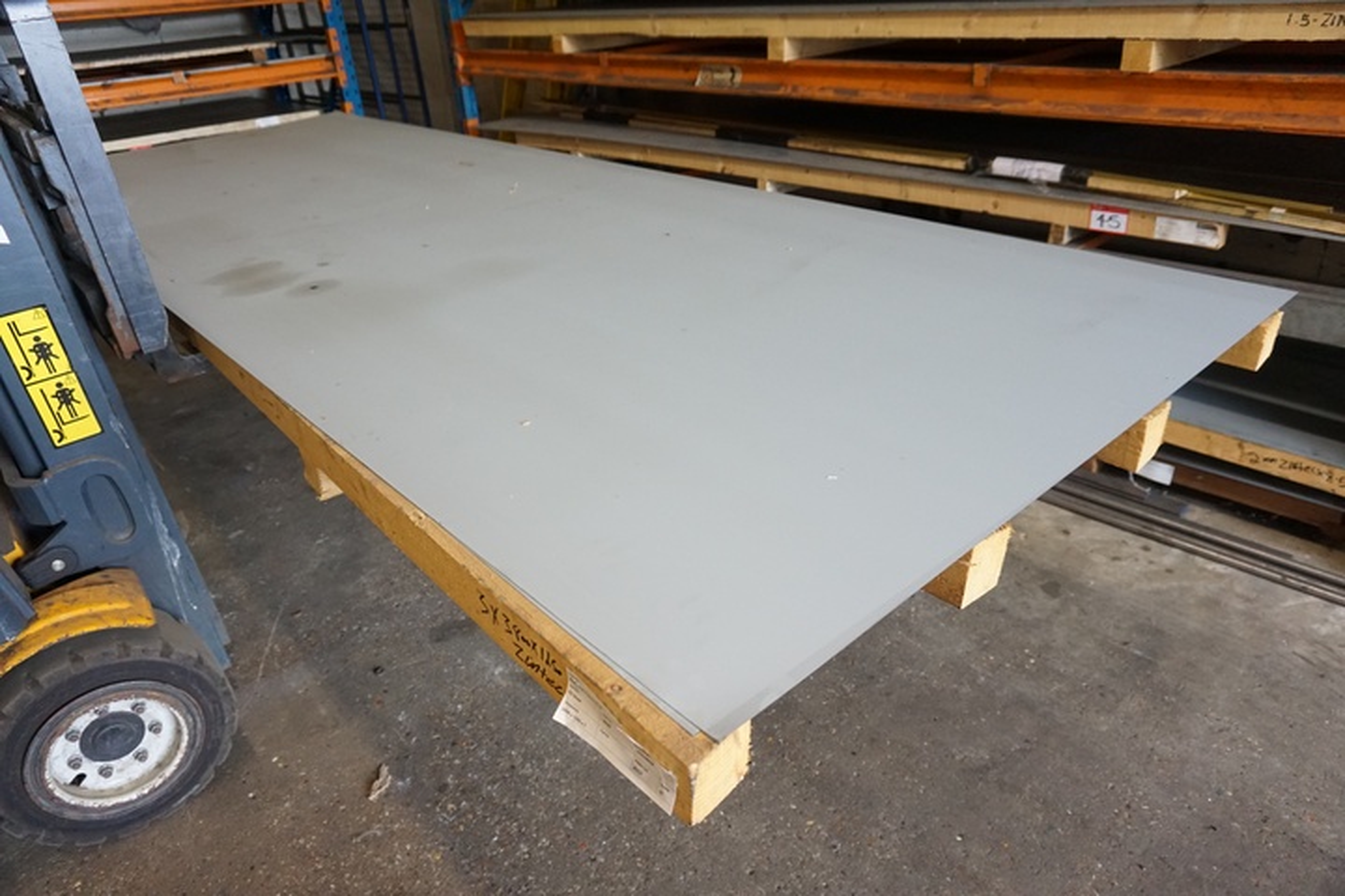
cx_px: 672
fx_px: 897
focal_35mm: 24
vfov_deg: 53.1
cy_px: 448
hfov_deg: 73.7
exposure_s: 1/160
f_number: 4
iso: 1600
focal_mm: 16
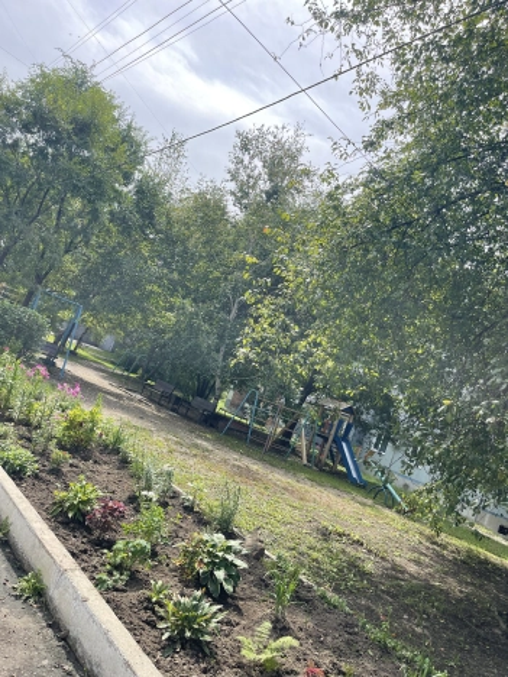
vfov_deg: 69.4
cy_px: 338
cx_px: 254
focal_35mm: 25
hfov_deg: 54.9
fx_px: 489
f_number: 1.6
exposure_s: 1/1387
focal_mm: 5.1
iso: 32
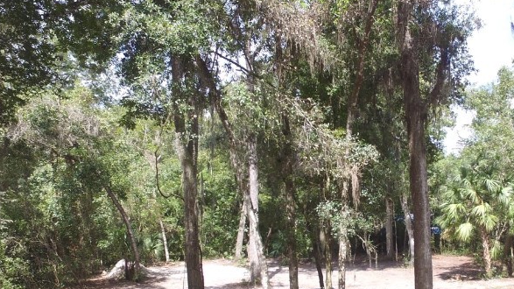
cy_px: 215
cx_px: 363
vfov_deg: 30.7
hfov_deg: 51.3
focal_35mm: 38
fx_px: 518
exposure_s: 1/216
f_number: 2.8
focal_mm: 3.61
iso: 100
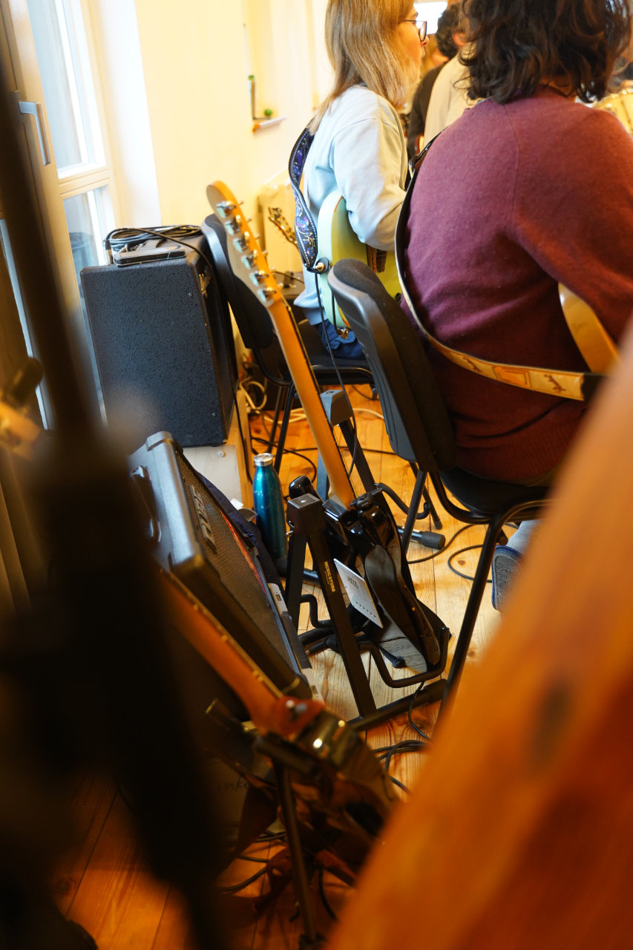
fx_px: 897
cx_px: 316
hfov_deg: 38.9
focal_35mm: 34
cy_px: 475
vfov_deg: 55.8
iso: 3200
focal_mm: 34
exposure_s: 1/160
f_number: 2.8
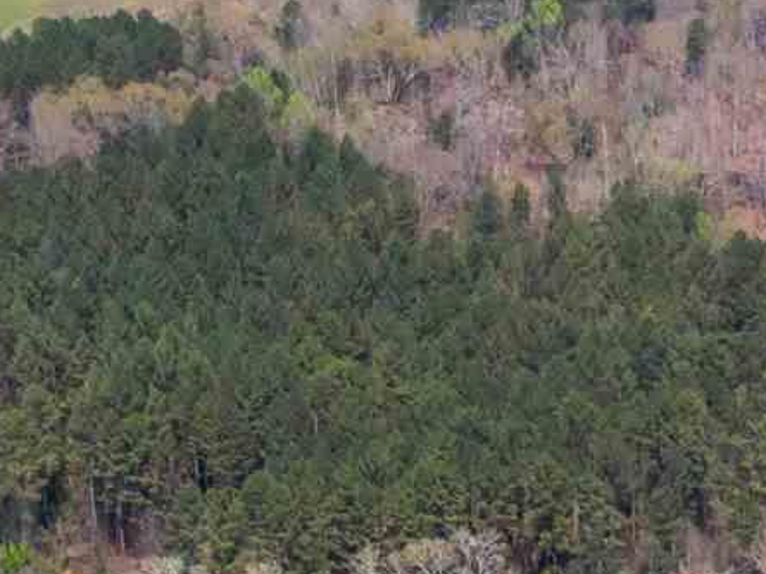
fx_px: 3673
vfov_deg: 8.3
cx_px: 704
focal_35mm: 166
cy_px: 1343
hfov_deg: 11.8
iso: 100
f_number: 1.8
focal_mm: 8.67
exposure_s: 1/8000
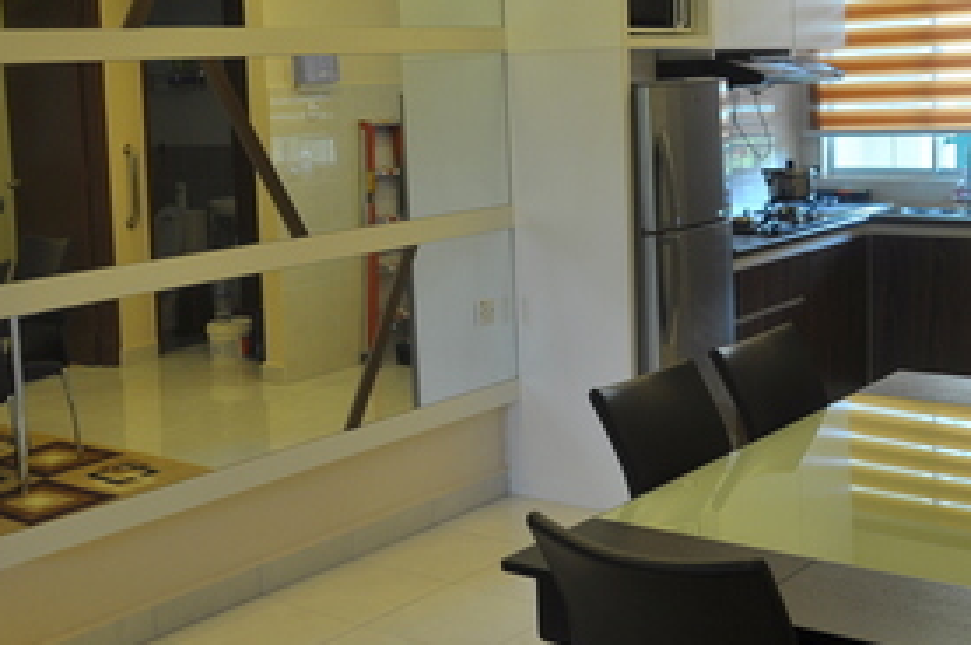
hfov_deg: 39.6
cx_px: 421
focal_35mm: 50
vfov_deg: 26.9
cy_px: 245
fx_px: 1346
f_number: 2.8
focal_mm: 17
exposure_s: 1/60
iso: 200
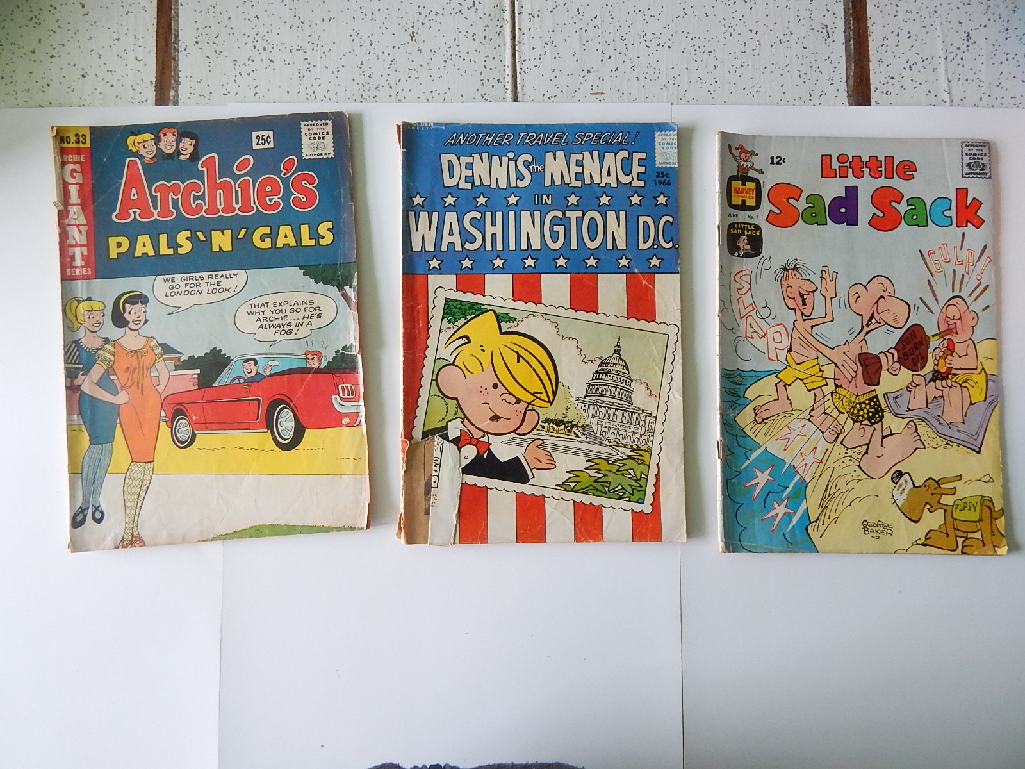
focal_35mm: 22
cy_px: 384
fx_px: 651
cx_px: 512
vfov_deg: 61.1
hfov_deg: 76.4
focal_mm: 4
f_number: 3
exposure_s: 1/80
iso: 400
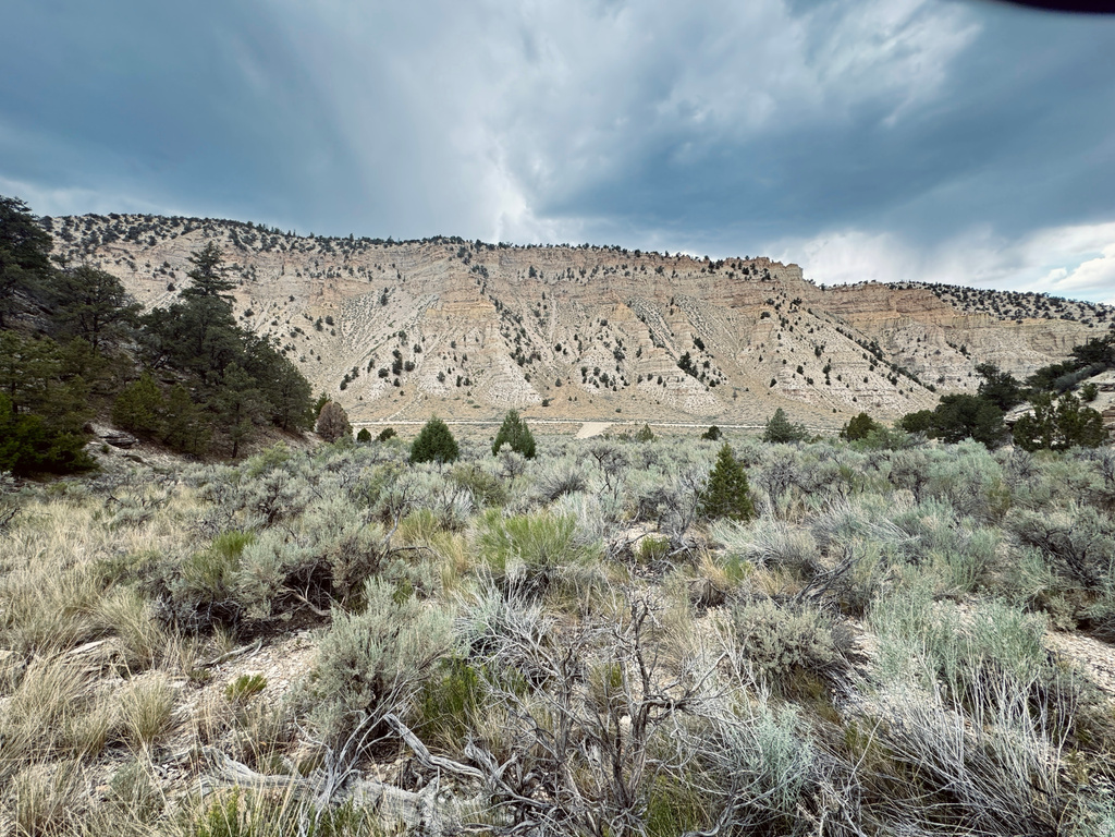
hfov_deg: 102.1
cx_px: 558
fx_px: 451
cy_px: 418
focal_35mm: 14
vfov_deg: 85.7
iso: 40
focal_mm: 2.22
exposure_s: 1/184
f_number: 2.2
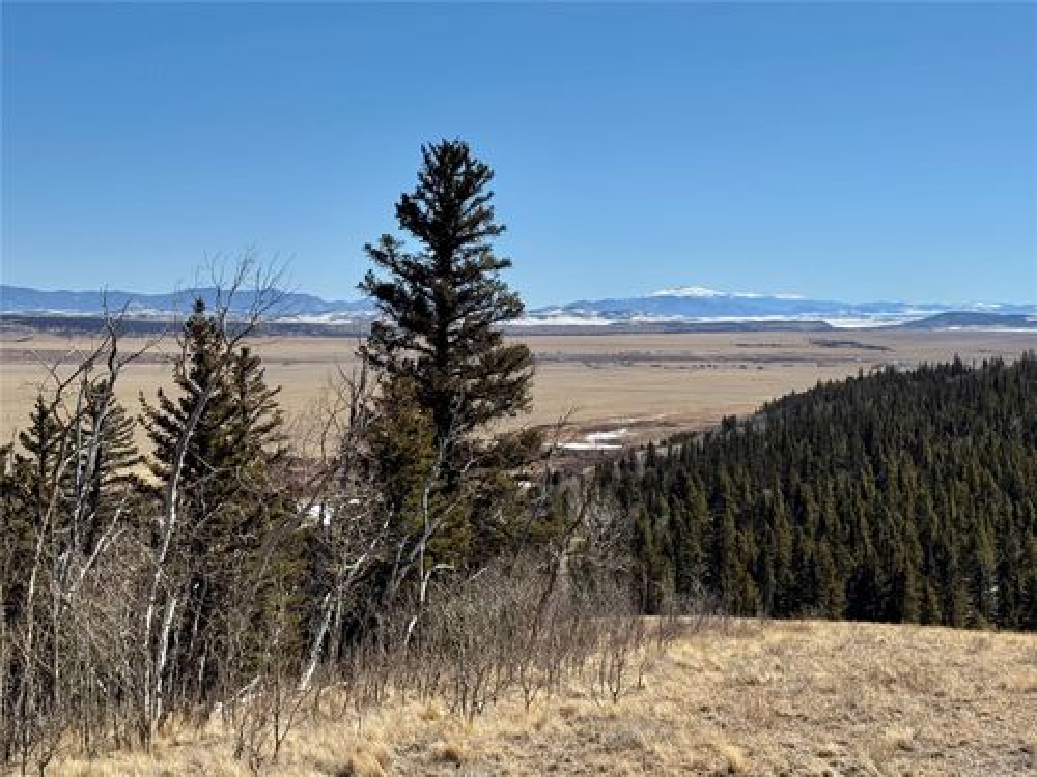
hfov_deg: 39.7
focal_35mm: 48
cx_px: 518
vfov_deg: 30.3
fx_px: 1438
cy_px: 388
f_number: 1.78
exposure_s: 1/9009
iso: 80
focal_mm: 6.76
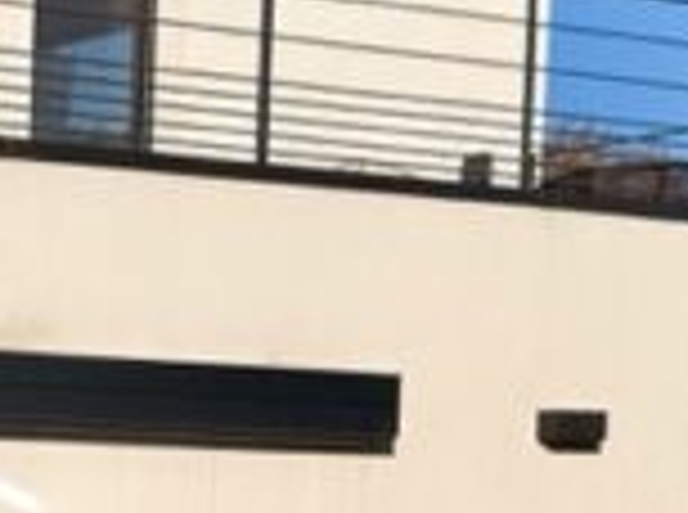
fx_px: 3192
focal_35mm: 161
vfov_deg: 8.9
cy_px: 814
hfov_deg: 11.8
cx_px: -288
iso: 80
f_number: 1.78
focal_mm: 6.76
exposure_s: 1/11905
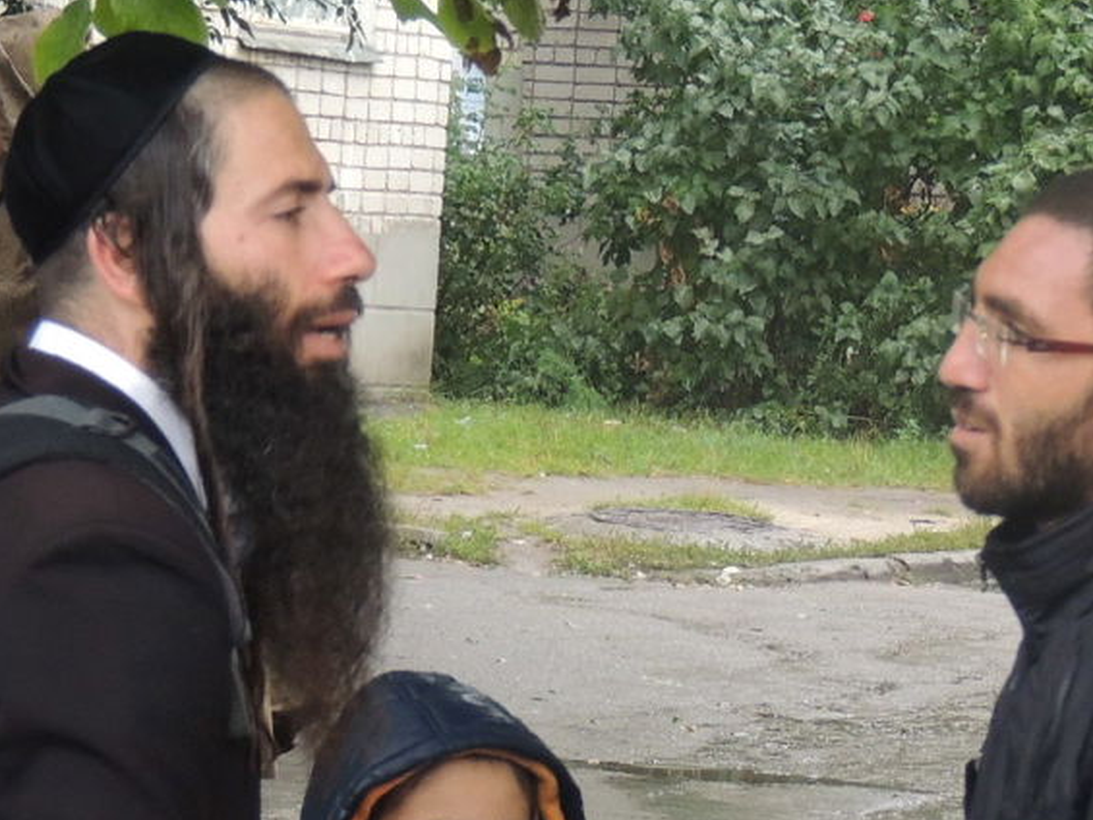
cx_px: 437
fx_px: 8211
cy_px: 650
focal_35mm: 260
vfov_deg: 5.7
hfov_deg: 7.6
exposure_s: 1/60
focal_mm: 18.7
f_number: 4.2
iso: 400
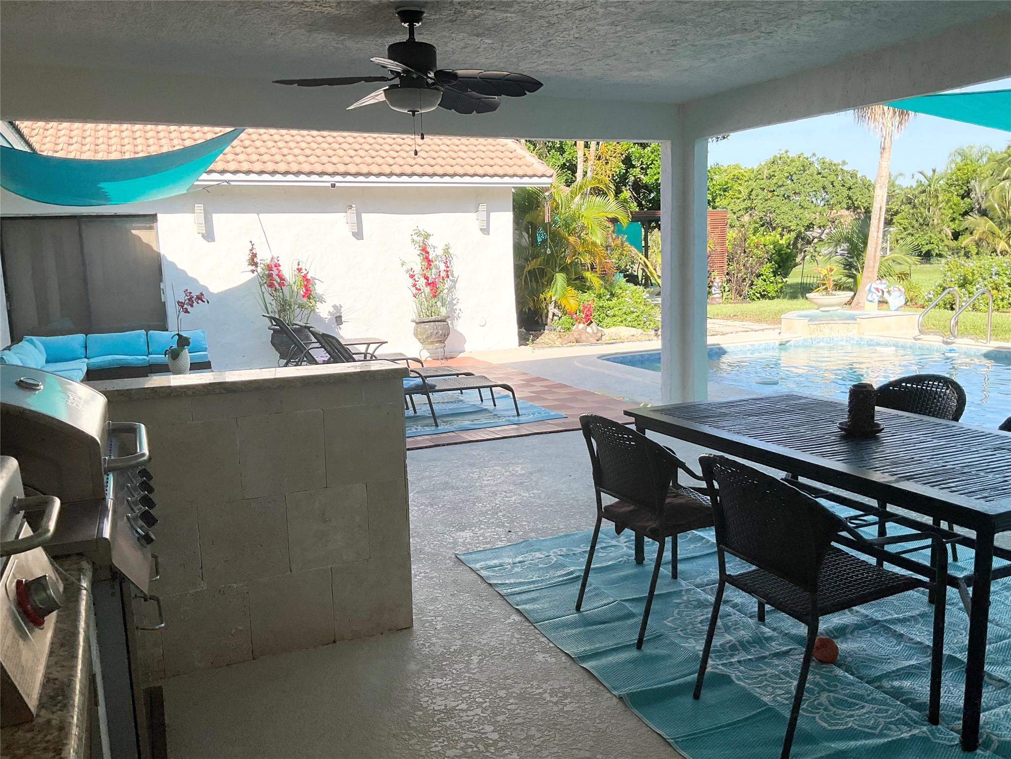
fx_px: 847
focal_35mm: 29
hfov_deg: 61.7
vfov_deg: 48.2
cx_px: 506
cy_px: 380
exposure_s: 1/929
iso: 16
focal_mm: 3
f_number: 1.8
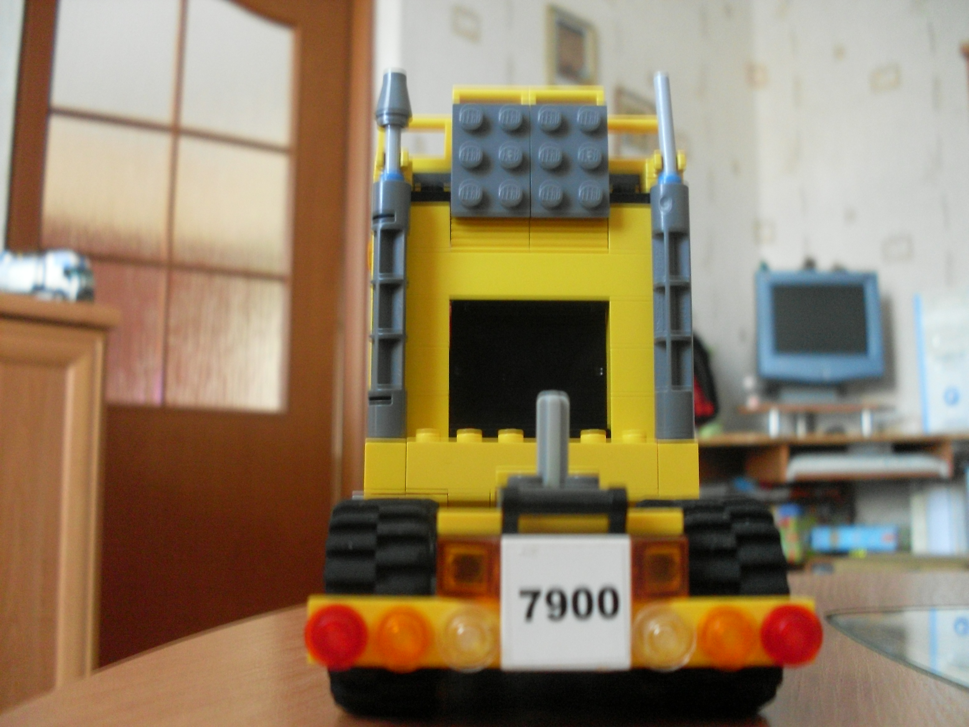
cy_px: 364
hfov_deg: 49.0
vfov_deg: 37.7
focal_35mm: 38
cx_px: 484
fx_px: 1064
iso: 400
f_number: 2.8
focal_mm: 6.3
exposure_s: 1/6
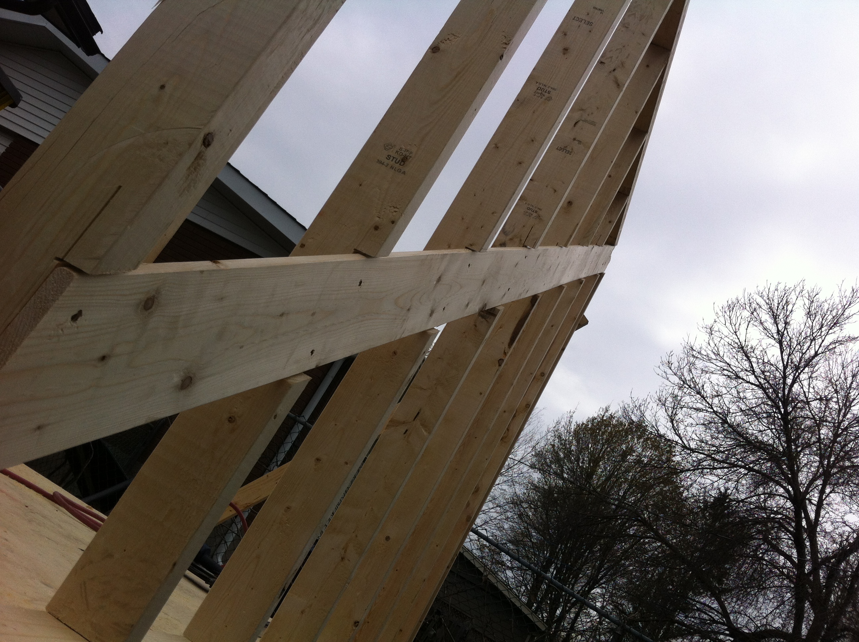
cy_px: 321
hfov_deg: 52.7
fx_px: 867
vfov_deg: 40.6
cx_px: 430
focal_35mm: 35
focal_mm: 3.85
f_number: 2.8
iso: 80
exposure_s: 1/2320
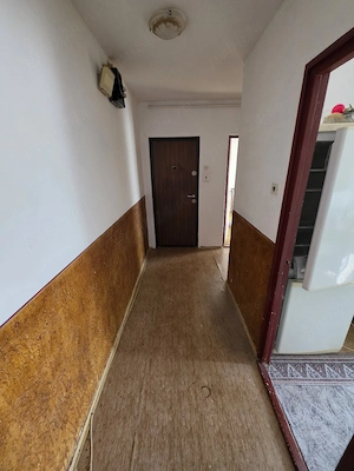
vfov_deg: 106.2
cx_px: 177
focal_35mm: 13
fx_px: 177
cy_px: 236
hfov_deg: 89.9
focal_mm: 2.2
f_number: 1.9
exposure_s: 1/101
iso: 500
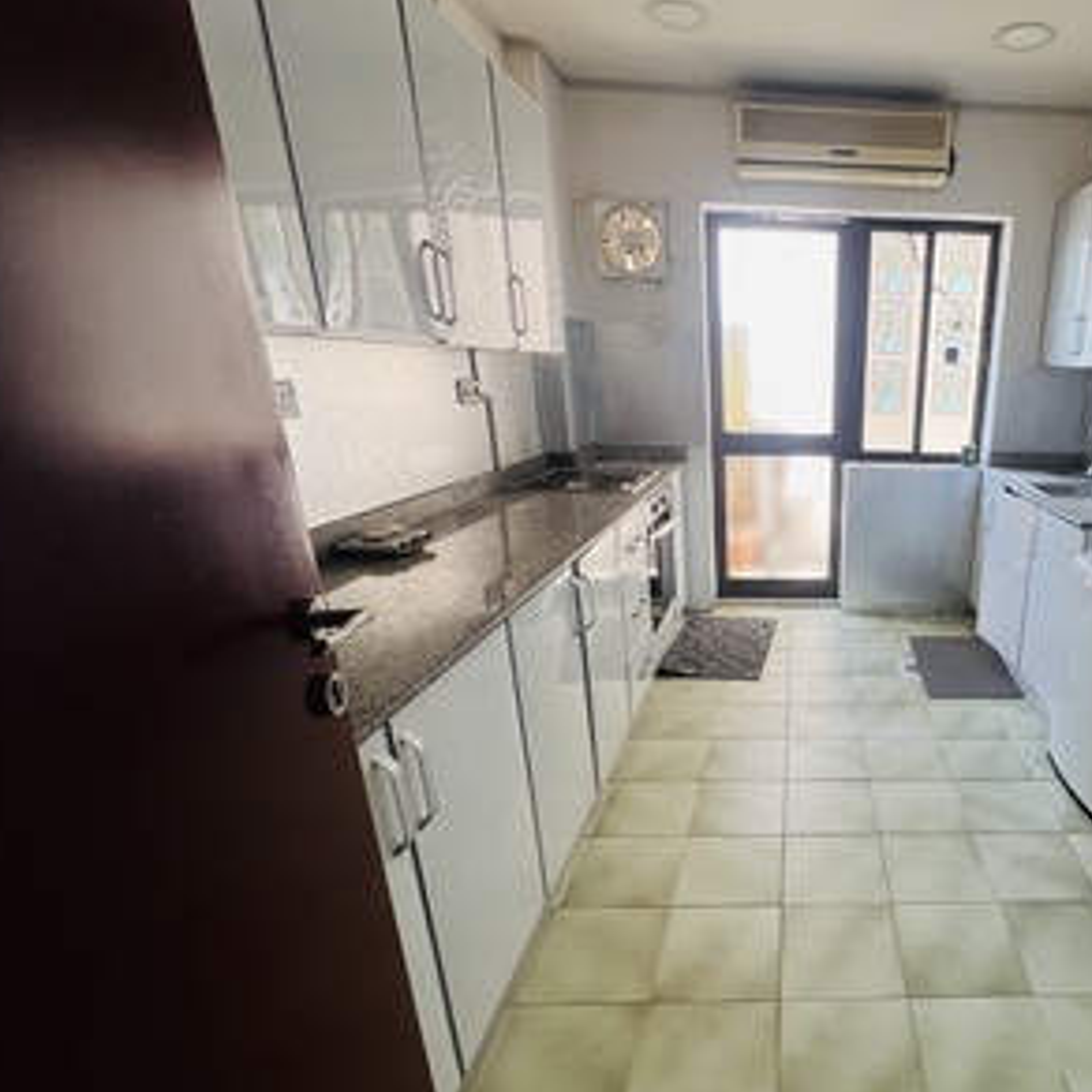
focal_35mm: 18
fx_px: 642
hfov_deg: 74.5
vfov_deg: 80.5
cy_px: 604
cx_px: 828
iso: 100
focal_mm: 1.57
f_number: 1.8
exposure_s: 1/99
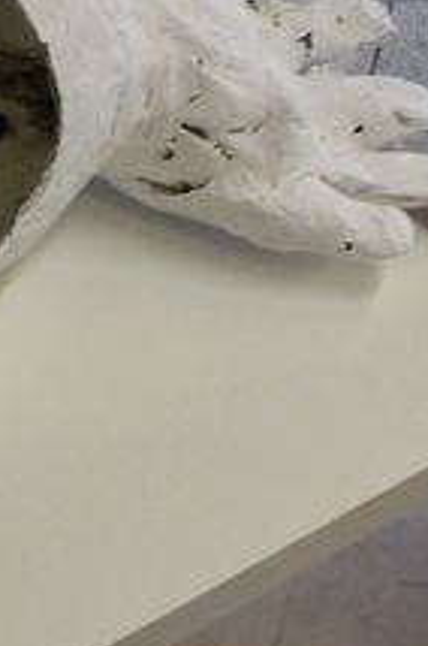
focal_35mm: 134
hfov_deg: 9.5
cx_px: -461
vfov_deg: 15.1
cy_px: 39
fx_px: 2397
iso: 200
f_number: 3.5
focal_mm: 5.3
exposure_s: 1/30
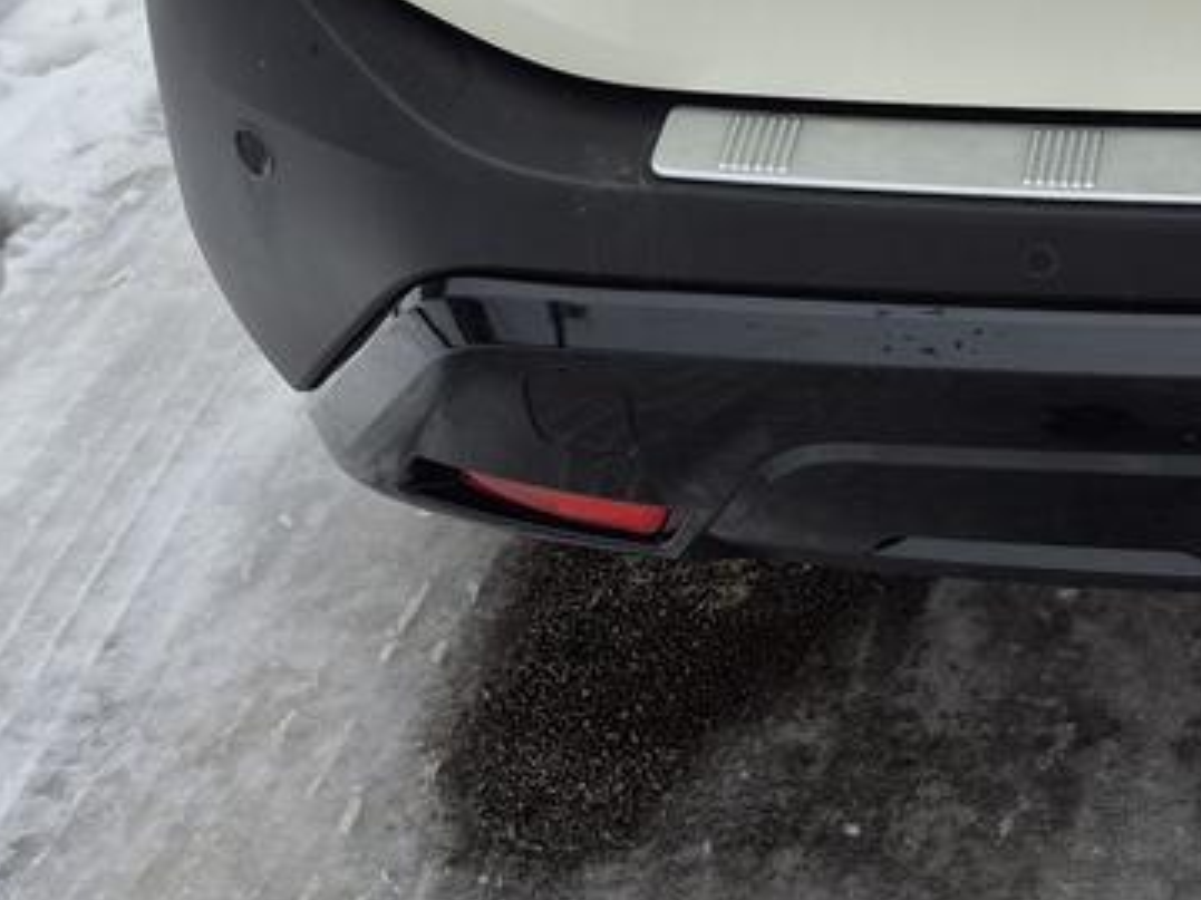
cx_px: 1469
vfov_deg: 16.0
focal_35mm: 82
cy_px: -565
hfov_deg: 21.9
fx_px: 2844
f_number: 1.8
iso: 25
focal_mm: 5.4
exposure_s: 1/888
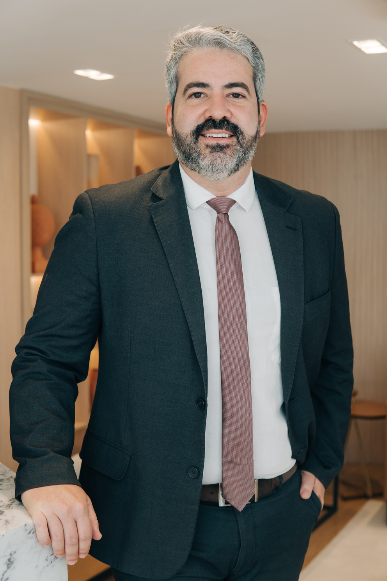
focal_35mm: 45
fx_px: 725
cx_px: 194
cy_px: 290
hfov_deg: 29.9
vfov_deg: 43.6
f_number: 2.8
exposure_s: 1/100
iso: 100
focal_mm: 30
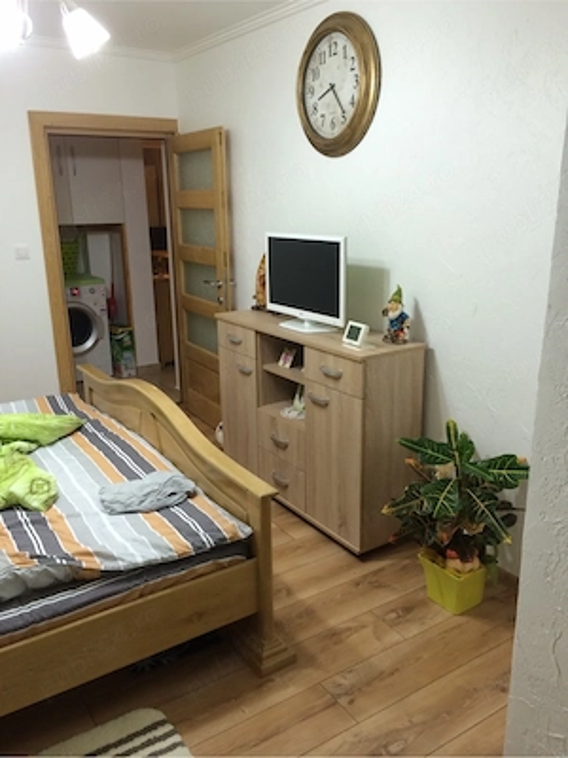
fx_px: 656
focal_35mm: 30
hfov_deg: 46.8
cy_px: 379
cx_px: 284
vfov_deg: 60.0
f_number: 2.2
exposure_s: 1/33
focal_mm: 4.12
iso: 100
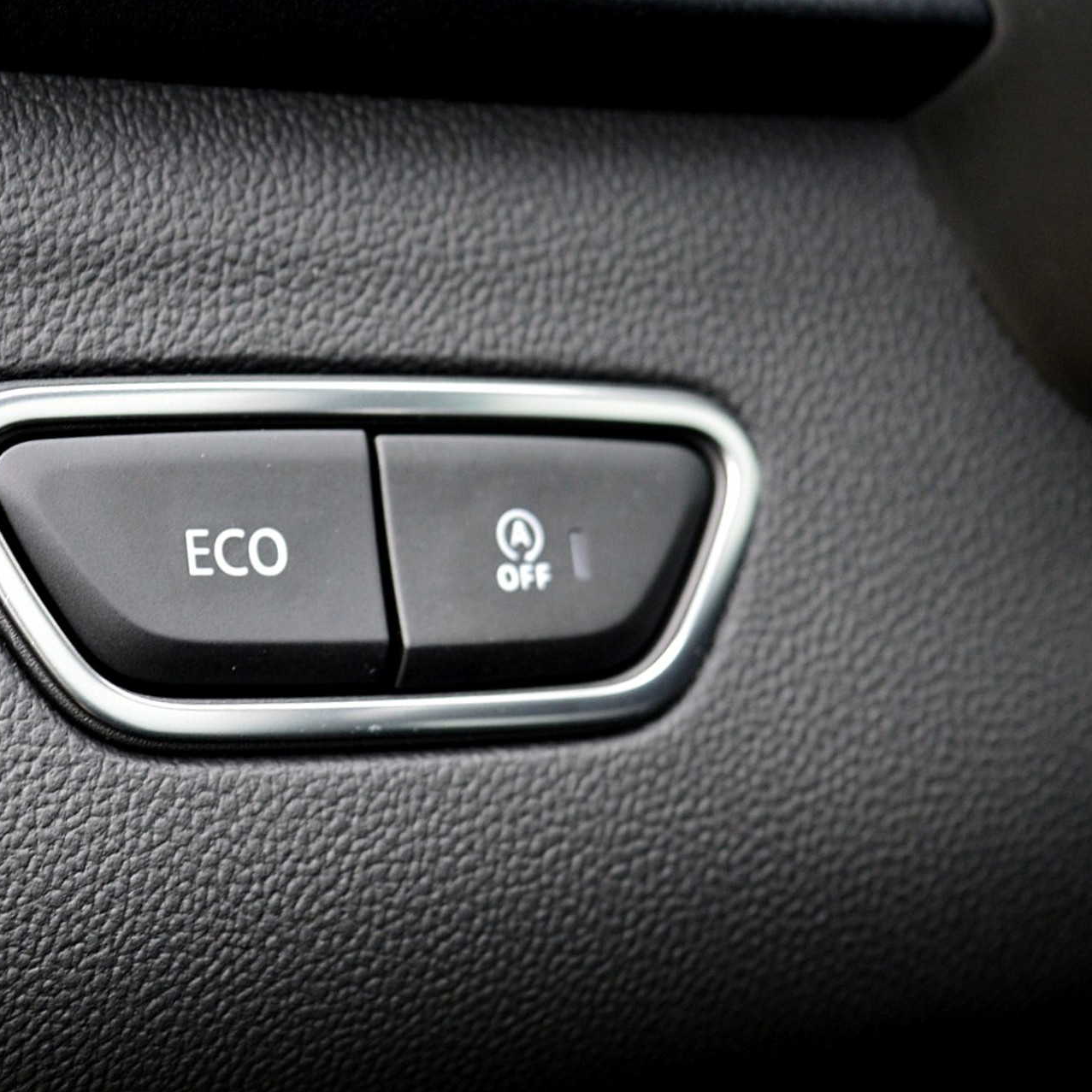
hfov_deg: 18.8
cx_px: 305
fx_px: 3284
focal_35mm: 92
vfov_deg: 18.9
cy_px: 546
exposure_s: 1/40
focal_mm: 48
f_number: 5.3
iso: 800
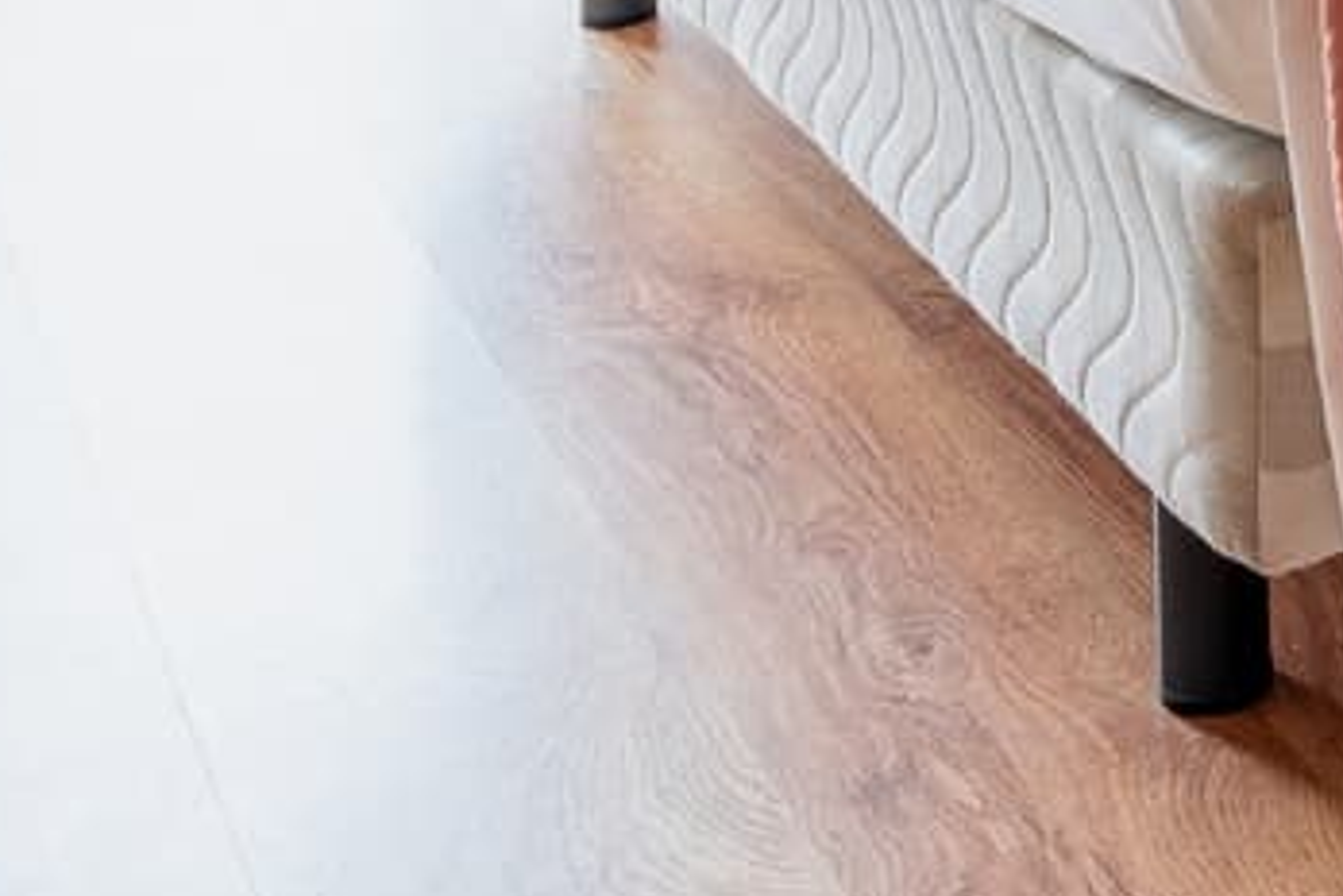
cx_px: 2323
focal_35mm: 92
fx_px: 3432
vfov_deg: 12.1
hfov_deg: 18.2
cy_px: -1199
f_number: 3.5
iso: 100
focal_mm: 16
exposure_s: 1/50
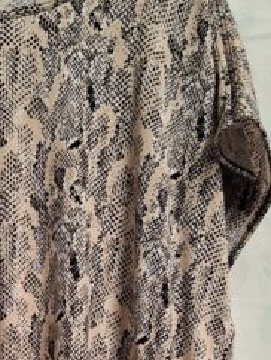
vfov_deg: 23.4
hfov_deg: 18.7
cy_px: 434
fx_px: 792
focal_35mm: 76
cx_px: -28
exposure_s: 1/50
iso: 250
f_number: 1.8
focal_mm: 5.54
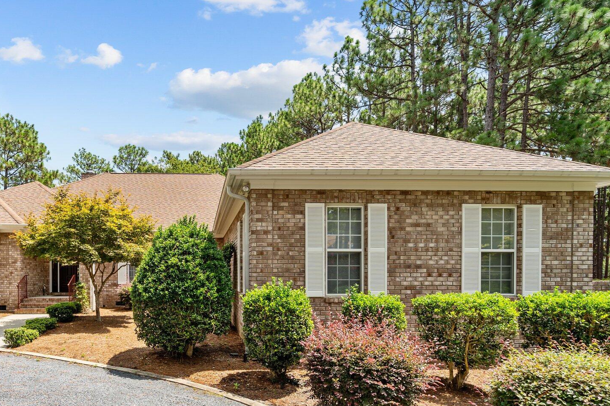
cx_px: 213
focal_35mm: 20
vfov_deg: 60.2
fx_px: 339
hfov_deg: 81.7
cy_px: 276
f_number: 8
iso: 100
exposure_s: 1/160
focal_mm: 14
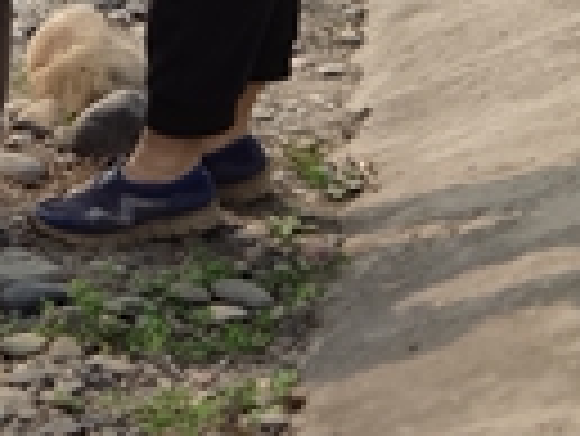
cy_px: -216
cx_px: 27
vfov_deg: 5.5
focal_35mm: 267
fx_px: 4478
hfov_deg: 7.4
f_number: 2.2
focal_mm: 6.22
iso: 100
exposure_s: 1/556
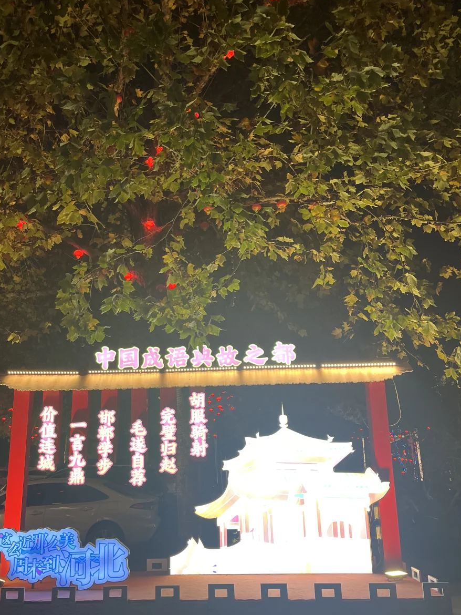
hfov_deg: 44.0
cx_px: 187
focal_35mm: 32
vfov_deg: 56.8
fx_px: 568
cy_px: 313
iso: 125
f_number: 1.6
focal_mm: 5.1
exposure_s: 1/100
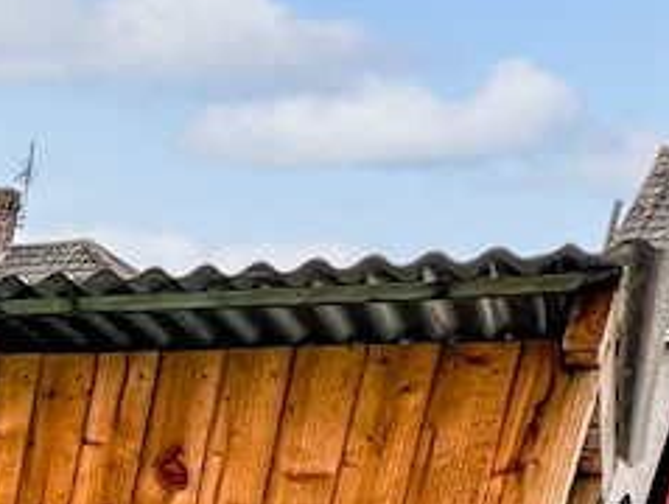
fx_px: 1471
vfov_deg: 15.8
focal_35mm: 76
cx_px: -789
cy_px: 974
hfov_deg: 16.5
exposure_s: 1/280
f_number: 1.8
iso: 32
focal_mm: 1.57
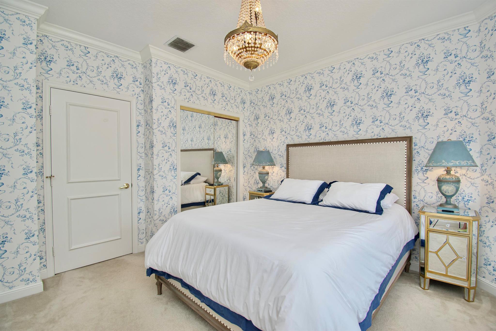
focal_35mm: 15
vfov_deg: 77.3
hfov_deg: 100.4
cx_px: 248
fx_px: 207
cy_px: 166
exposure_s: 1/125
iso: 500
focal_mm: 10
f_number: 5.6
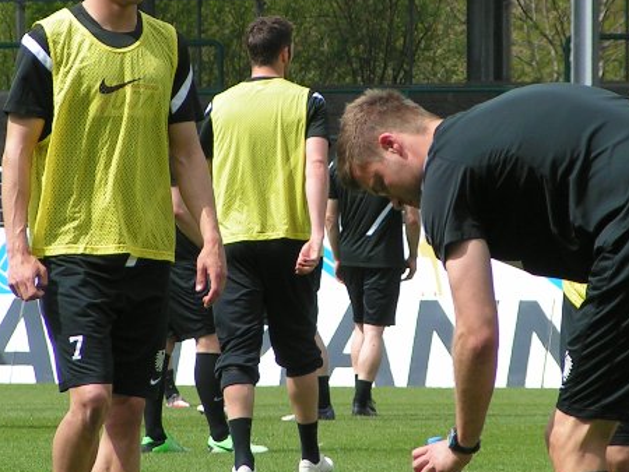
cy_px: 151
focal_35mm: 439
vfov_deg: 3.4
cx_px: 347
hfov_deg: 4.5
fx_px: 7981
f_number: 4
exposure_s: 1/800
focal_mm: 37.8
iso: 50
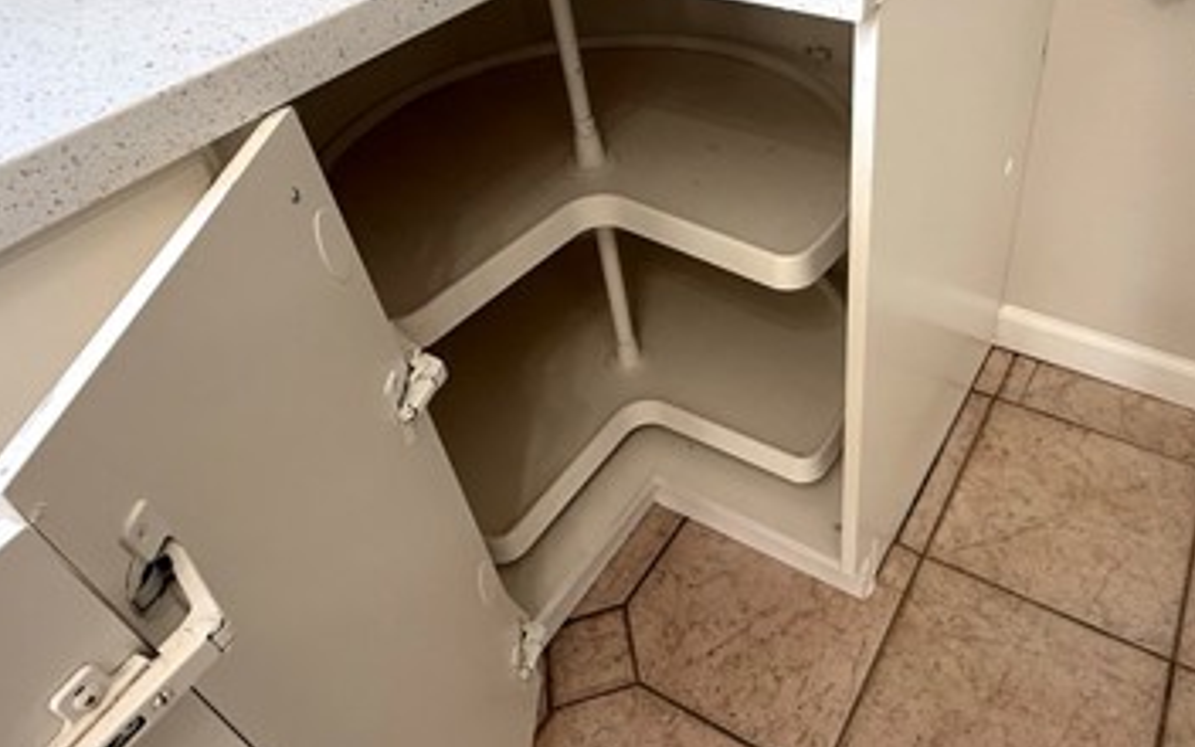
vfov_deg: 45.3
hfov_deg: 66.8
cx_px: 781
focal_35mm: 27
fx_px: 879
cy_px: 244
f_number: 2.2
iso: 250
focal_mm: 2.22
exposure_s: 1/120
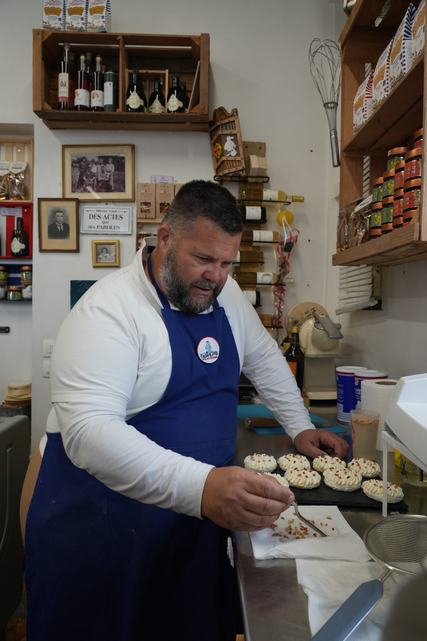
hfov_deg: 53.1
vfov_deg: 73.7
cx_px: 214
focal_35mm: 24
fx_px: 427
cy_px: 320
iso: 500
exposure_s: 1/100
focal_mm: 24
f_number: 5.6
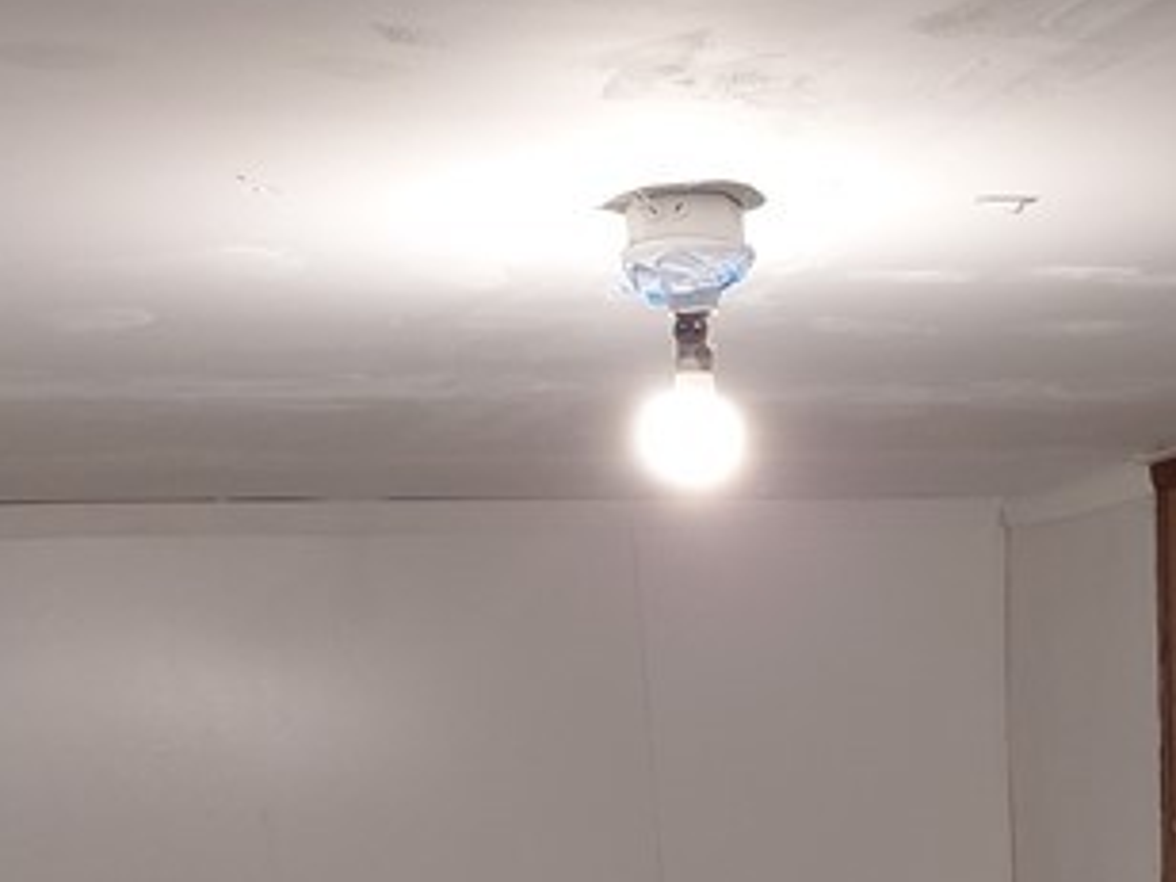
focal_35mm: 83
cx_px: 1061
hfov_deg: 23.0
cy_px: 1138
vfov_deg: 16.8
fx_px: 2820
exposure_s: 1/60
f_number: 1.8
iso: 400
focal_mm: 4.69
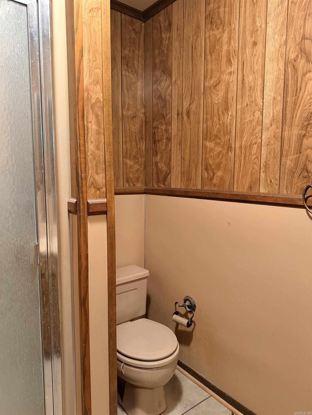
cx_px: 156
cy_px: 208
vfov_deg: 71.6
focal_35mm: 24
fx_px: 288
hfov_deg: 56.8
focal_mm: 6.76
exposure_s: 1/30
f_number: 1.78
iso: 800
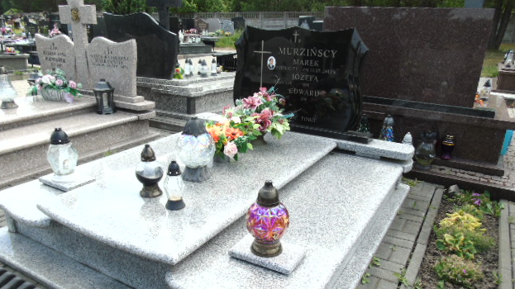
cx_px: 257
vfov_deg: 41.2
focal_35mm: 28
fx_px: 382
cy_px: 180
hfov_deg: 67.9
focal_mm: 4.4
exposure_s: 1/400
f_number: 3.4
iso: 80
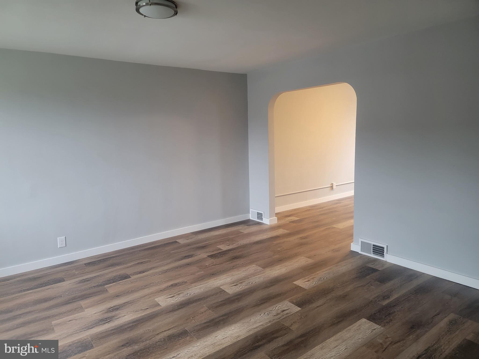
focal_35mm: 24
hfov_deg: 71.6
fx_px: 332
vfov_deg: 56.8
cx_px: 240
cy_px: 180
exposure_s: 1/40
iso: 320
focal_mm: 6.7
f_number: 1.8
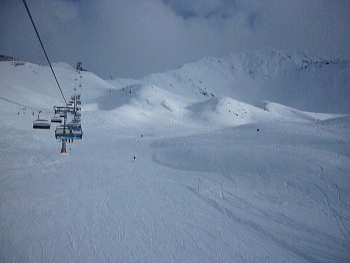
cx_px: 175
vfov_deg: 42.9
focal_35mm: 33
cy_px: 132
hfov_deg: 55.4
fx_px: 334
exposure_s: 1/2000
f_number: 8
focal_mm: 5.5
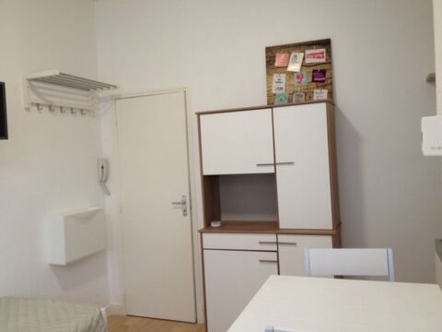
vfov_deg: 40.7
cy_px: 166
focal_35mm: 35
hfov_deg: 52.6
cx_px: 221
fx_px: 447
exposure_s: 1/20
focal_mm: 4.28
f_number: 2.4
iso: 100
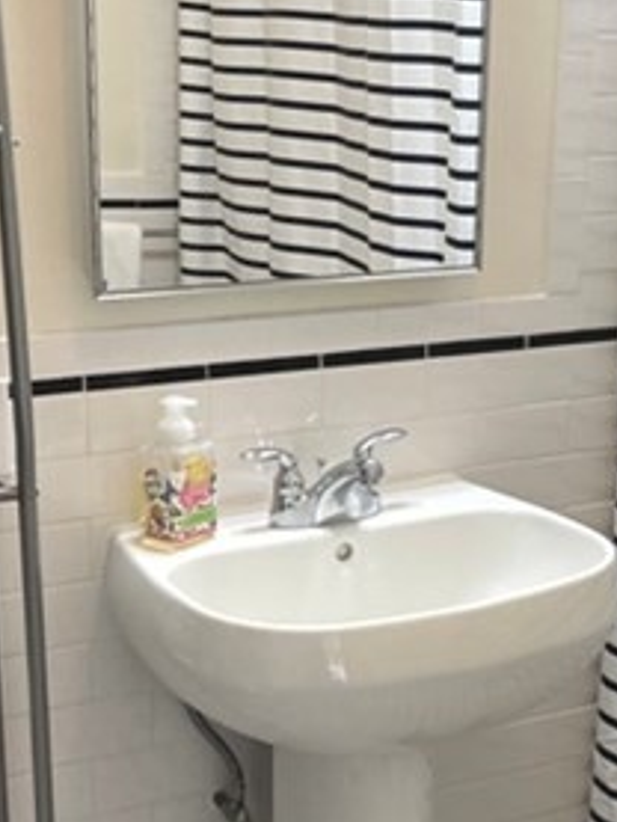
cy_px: 469
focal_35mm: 72
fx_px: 1710
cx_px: 415
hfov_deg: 20.4
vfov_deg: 27.0
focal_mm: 5.1
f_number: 1.6
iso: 100
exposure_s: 1/120
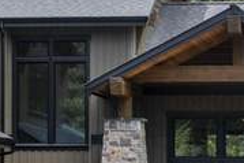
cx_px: 211
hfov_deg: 9.0
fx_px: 1551
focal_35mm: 229
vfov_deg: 6.0
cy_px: 90
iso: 200
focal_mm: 32
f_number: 11
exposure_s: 1/200
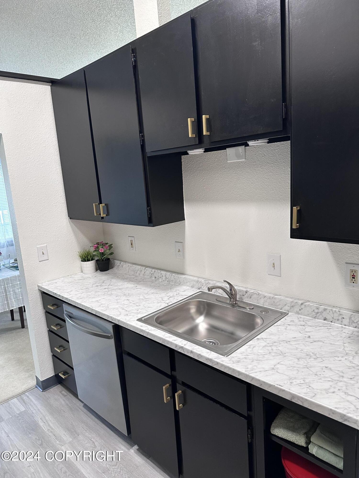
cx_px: 180
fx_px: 332
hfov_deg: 56.8
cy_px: 239
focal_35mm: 24
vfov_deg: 71.6
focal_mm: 6.86
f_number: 1.78
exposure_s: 1/60
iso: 320
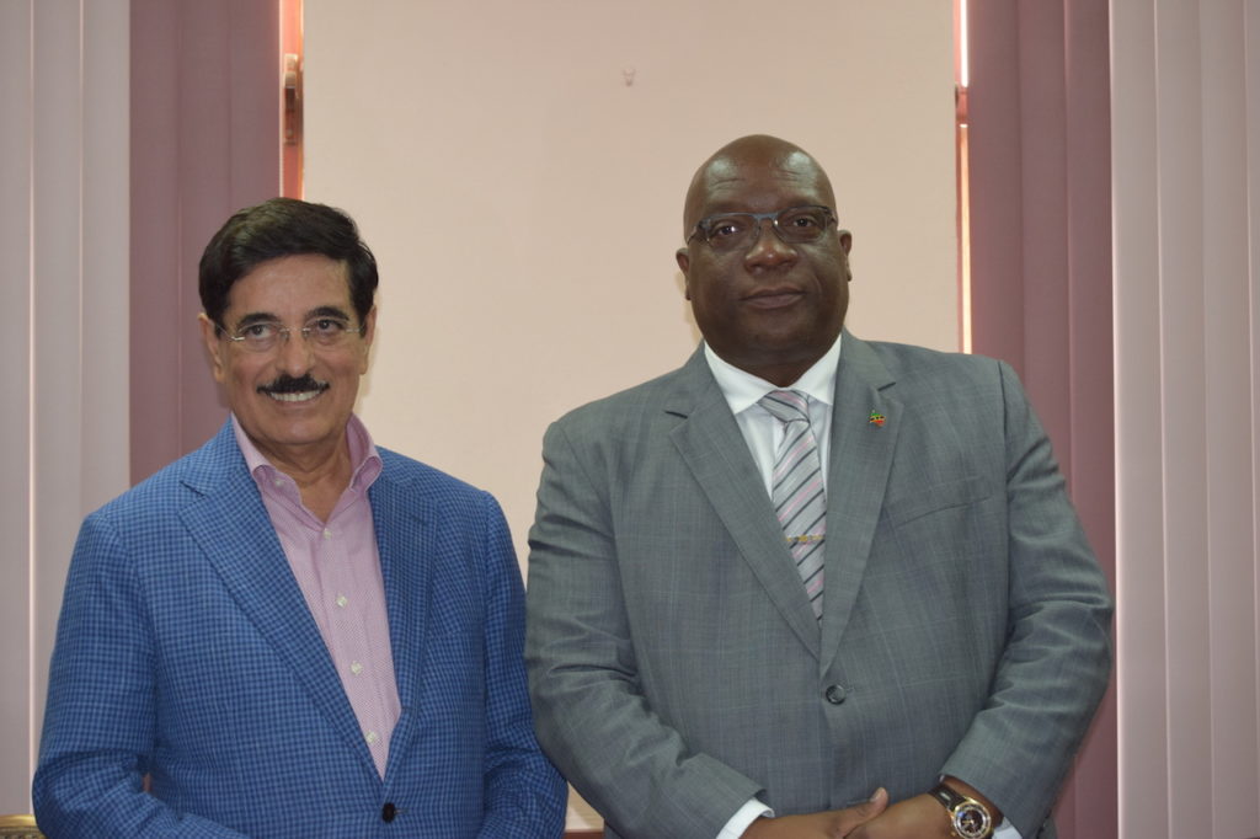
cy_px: 420
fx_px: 2886
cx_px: 630
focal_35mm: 82
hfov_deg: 24.6
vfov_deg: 16.5
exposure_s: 1/60
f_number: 5.6
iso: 1000
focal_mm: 55
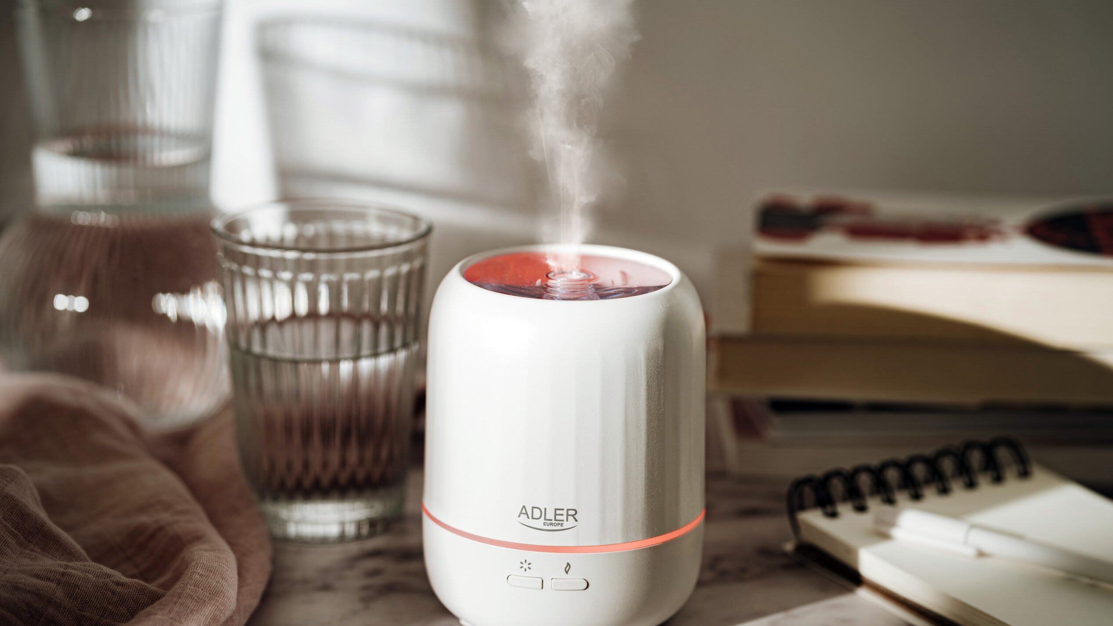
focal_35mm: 90
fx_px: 2656
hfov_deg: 23.7
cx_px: 552
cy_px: 373
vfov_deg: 13.4
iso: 100
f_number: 3.5
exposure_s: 1/4
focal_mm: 85
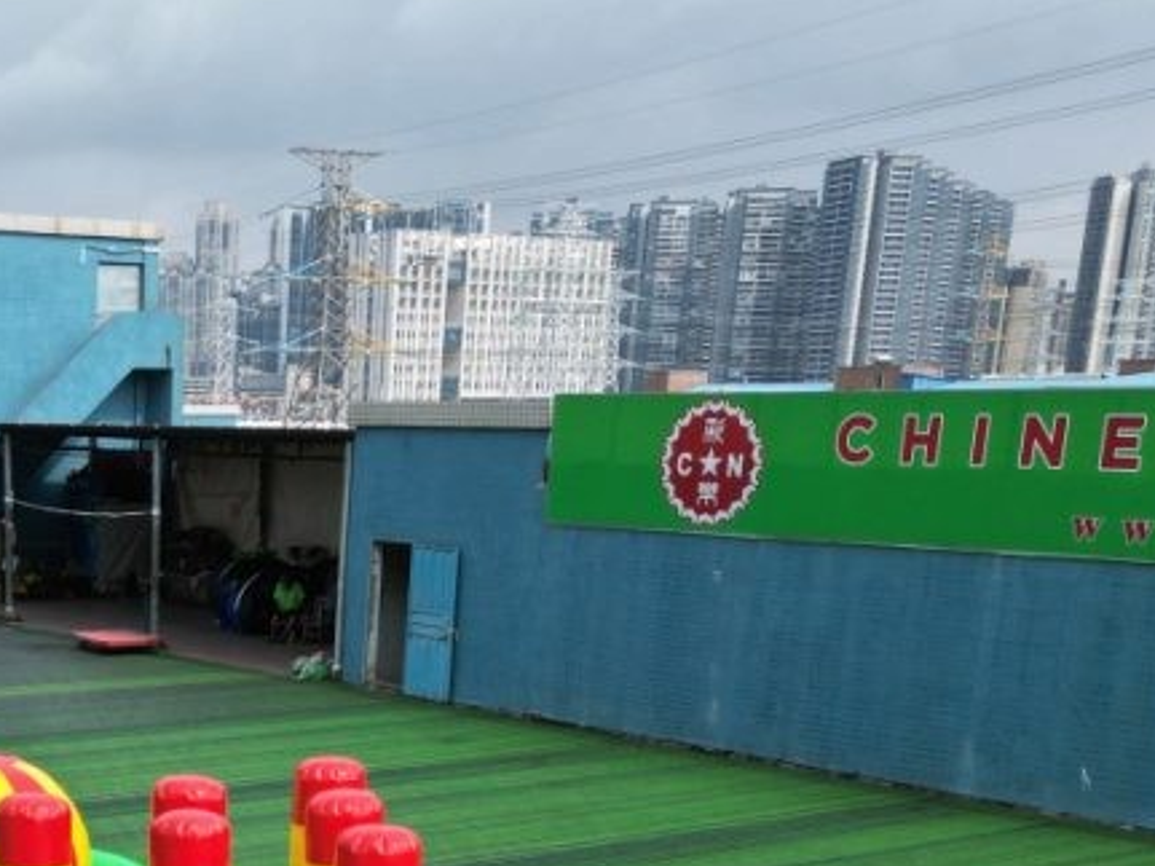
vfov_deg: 23.8
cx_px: 70
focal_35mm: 57
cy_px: 984
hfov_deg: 31.8
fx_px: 1901
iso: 120
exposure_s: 1/2500
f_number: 1.7
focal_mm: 6.72
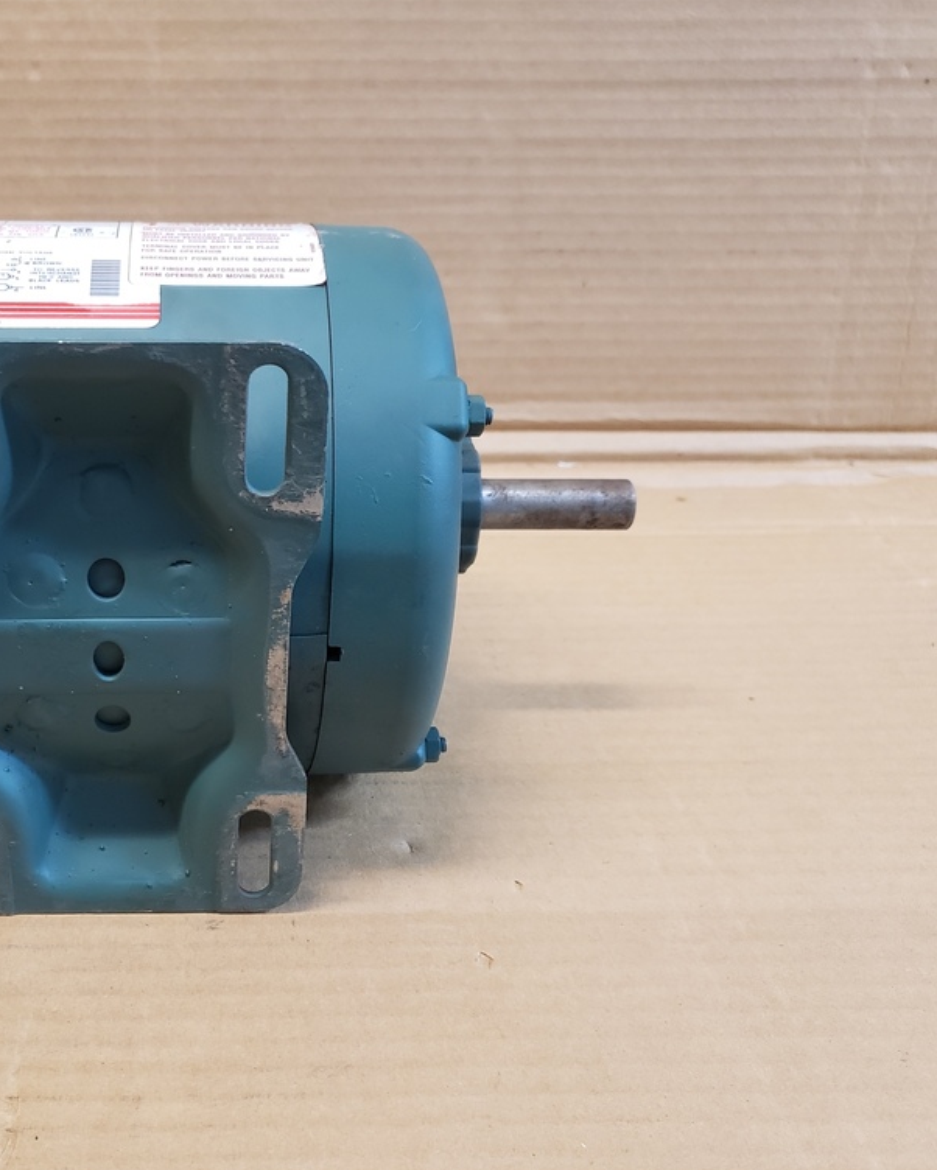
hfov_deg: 42.0
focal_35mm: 34
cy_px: 587
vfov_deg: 52.8
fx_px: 1178
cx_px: 227
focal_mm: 4.3
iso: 250
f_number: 1.5
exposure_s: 1/20
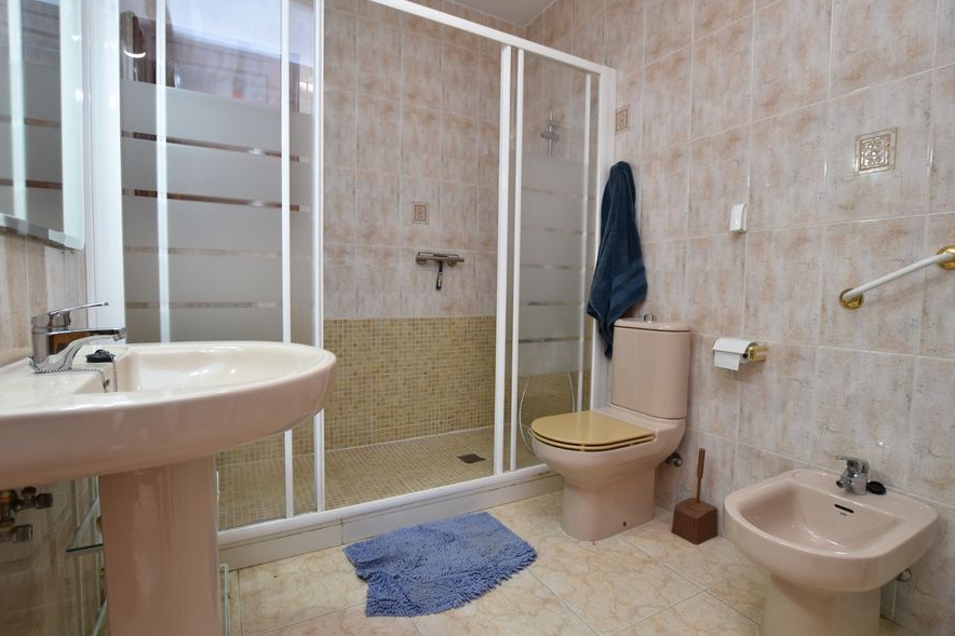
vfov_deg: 73.7
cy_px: 315
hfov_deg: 96.7
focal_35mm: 16
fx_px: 424
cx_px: 463
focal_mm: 10
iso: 200
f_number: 4.5
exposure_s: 1/30
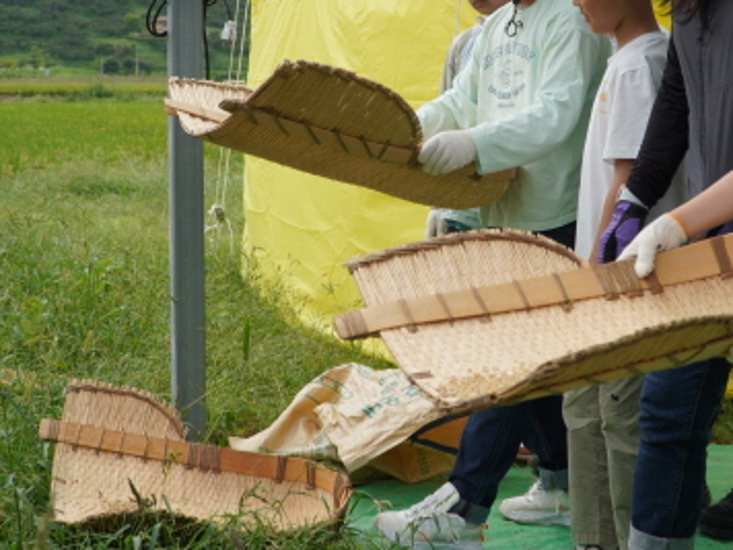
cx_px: 472
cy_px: 163
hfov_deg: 31.6
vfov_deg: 23.9
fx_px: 1288
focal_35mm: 61
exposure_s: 1/640
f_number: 4.5
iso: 100
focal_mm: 25
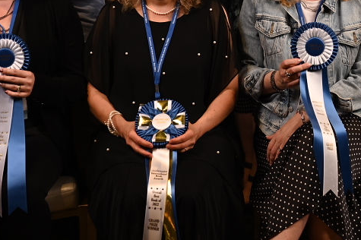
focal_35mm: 99
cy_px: -72
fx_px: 992
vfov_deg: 13.3
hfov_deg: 20.6
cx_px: 204
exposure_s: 1/250
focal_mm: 29
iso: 320
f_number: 2.8
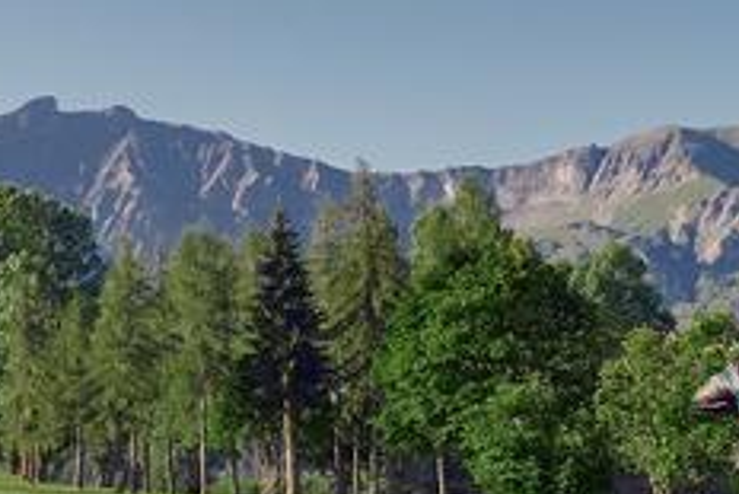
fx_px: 2547
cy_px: 156
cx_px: 290
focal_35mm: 124
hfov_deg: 16.5
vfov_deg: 11.1
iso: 200
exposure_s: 1/125
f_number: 18
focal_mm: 32
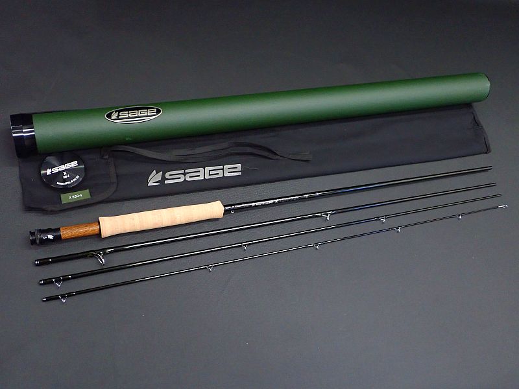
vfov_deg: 40.7
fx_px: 525
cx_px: 260
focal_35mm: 35
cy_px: 194
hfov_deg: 52.6
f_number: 2.6
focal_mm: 6.42
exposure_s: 1/40
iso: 640
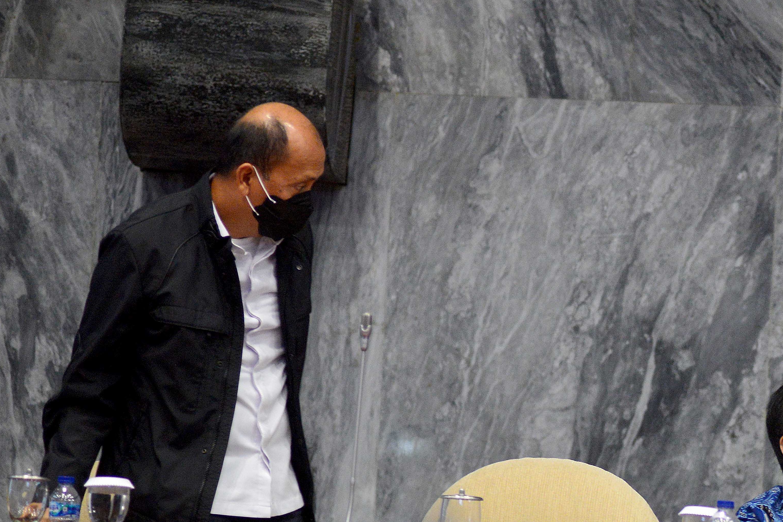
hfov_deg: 8.3
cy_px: 437
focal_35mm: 246
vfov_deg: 5.6
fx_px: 5351
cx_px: 768
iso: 2500
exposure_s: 1/125
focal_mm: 125
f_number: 2.8
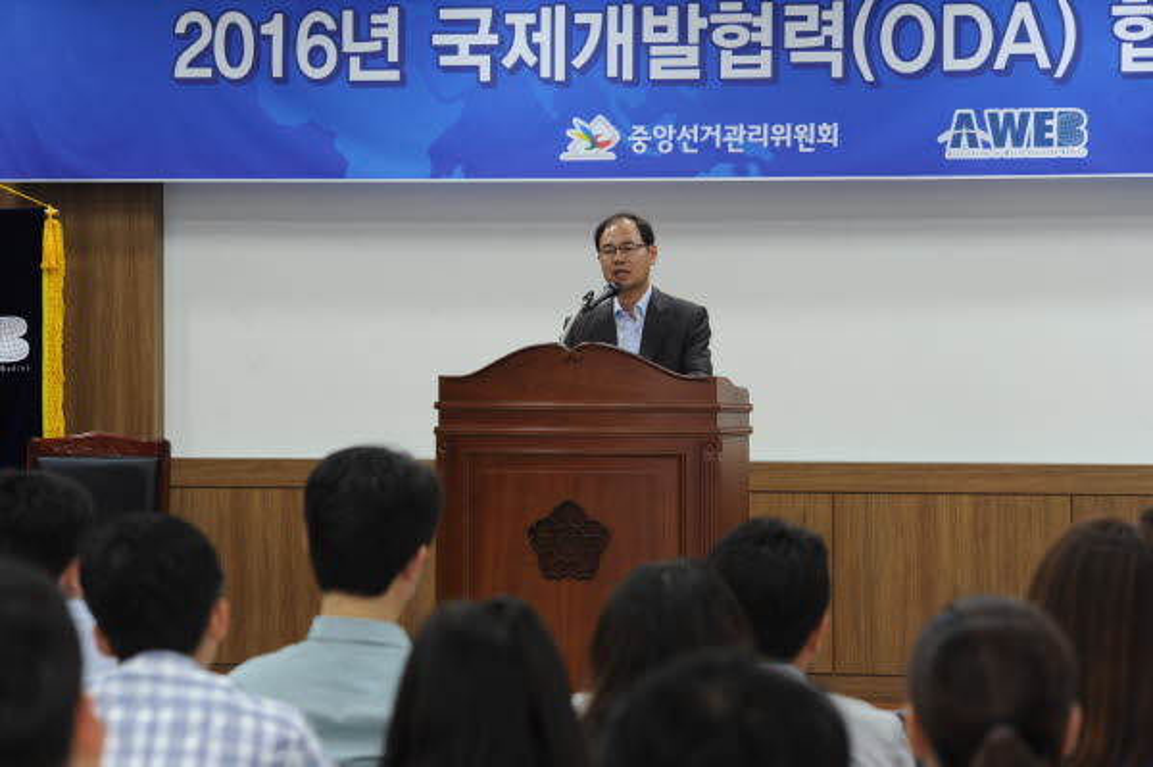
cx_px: 576
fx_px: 5120
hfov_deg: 12.8
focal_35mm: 160
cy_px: 384
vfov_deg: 8.6
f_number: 8
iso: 1250
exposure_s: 1/60
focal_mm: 160
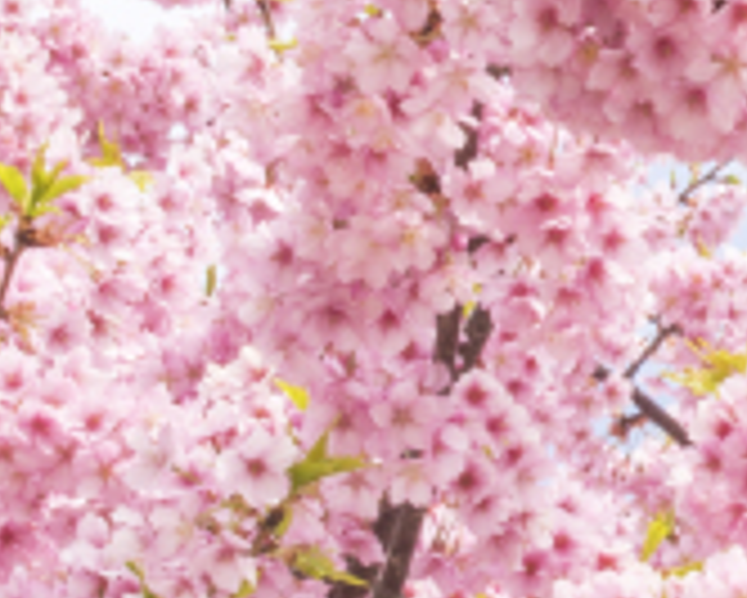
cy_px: 29
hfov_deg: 7.1
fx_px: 5884
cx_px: 1152
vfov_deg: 5.8
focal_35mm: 266
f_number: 18
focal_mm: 31
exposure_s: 1/30
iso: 100
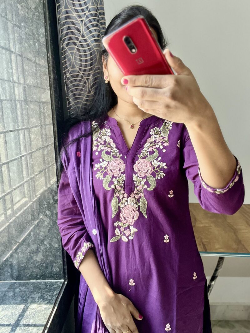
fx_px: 289
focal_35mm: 30
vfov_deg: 60.0
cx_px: 125
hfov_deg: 46.8
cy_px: 166
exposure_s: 1/50
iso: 125
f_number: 2.2
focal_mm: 2.71
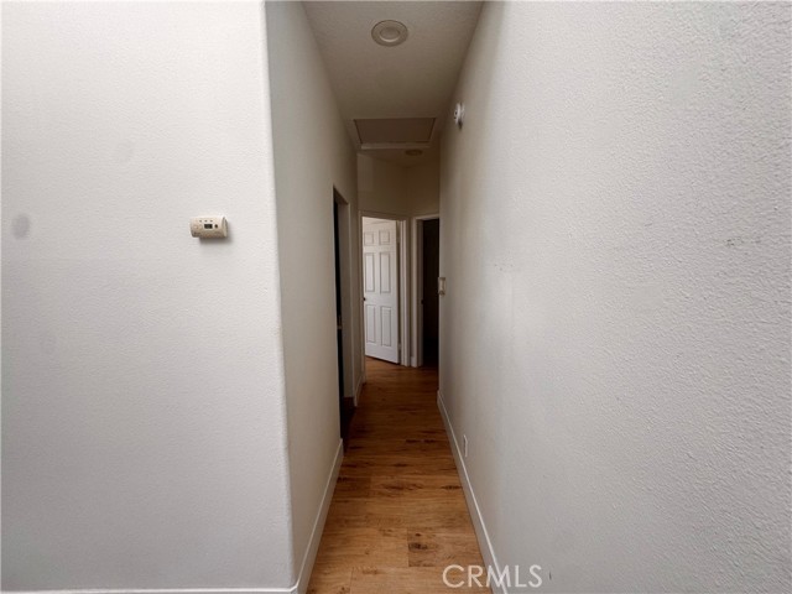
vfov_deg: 85.7
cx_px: 396
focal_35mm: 14
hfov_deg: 102.1
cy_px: 297
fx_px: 320
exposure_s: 1/99
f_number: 2.2
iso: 40
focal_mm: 2.22
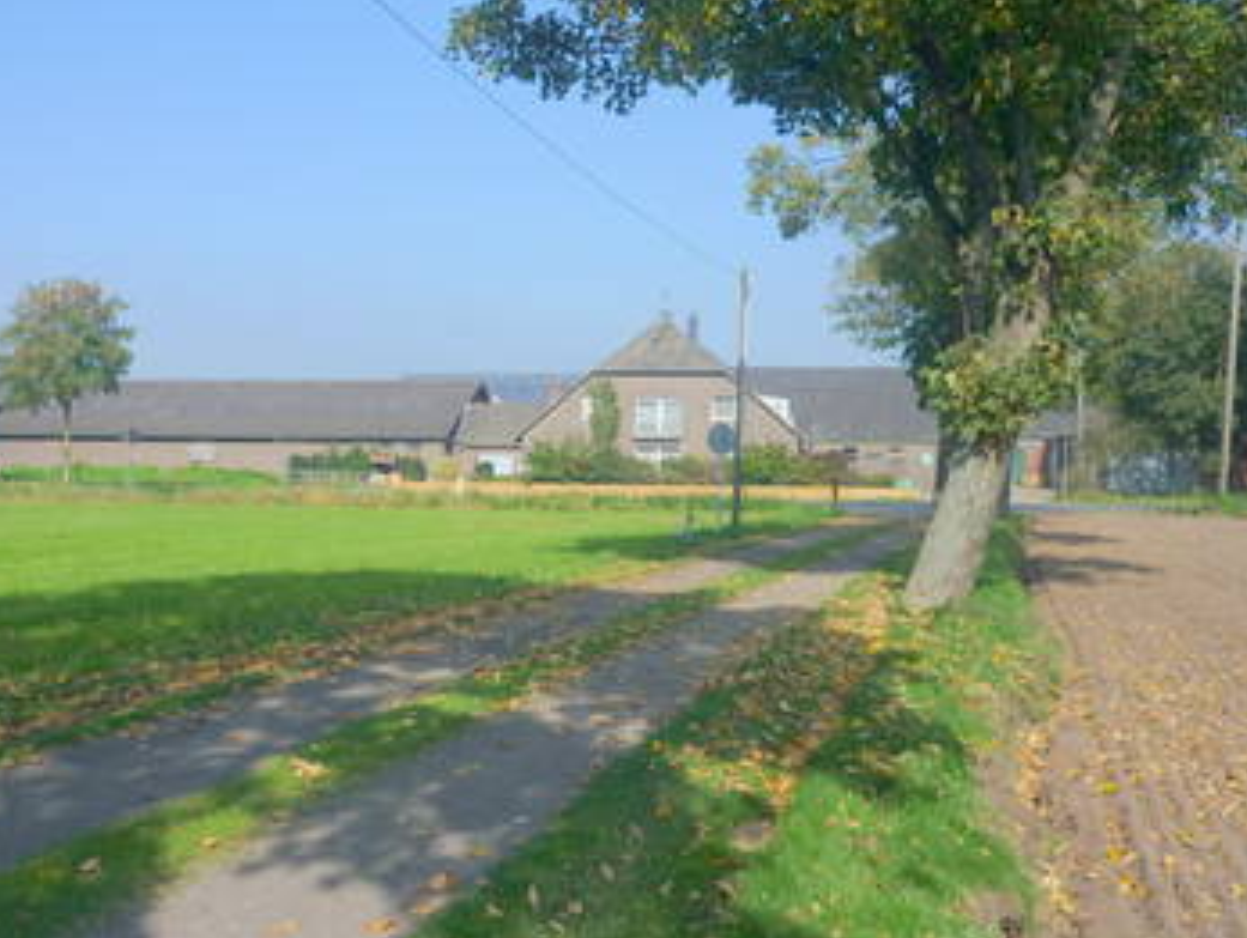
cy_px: 446
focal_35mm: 38
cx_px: 561
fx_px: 1370
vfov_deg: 37.8
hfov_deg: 48.9
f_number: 8
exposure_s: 1/320
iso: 80
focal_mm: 5.5
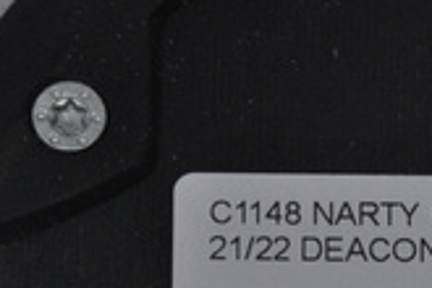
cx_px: 469
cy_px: 363
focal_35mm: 428
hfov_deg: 4.8
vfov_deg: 3.2
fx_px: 5140
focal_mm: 105
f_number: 9.5
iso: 3200
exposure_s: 1/125
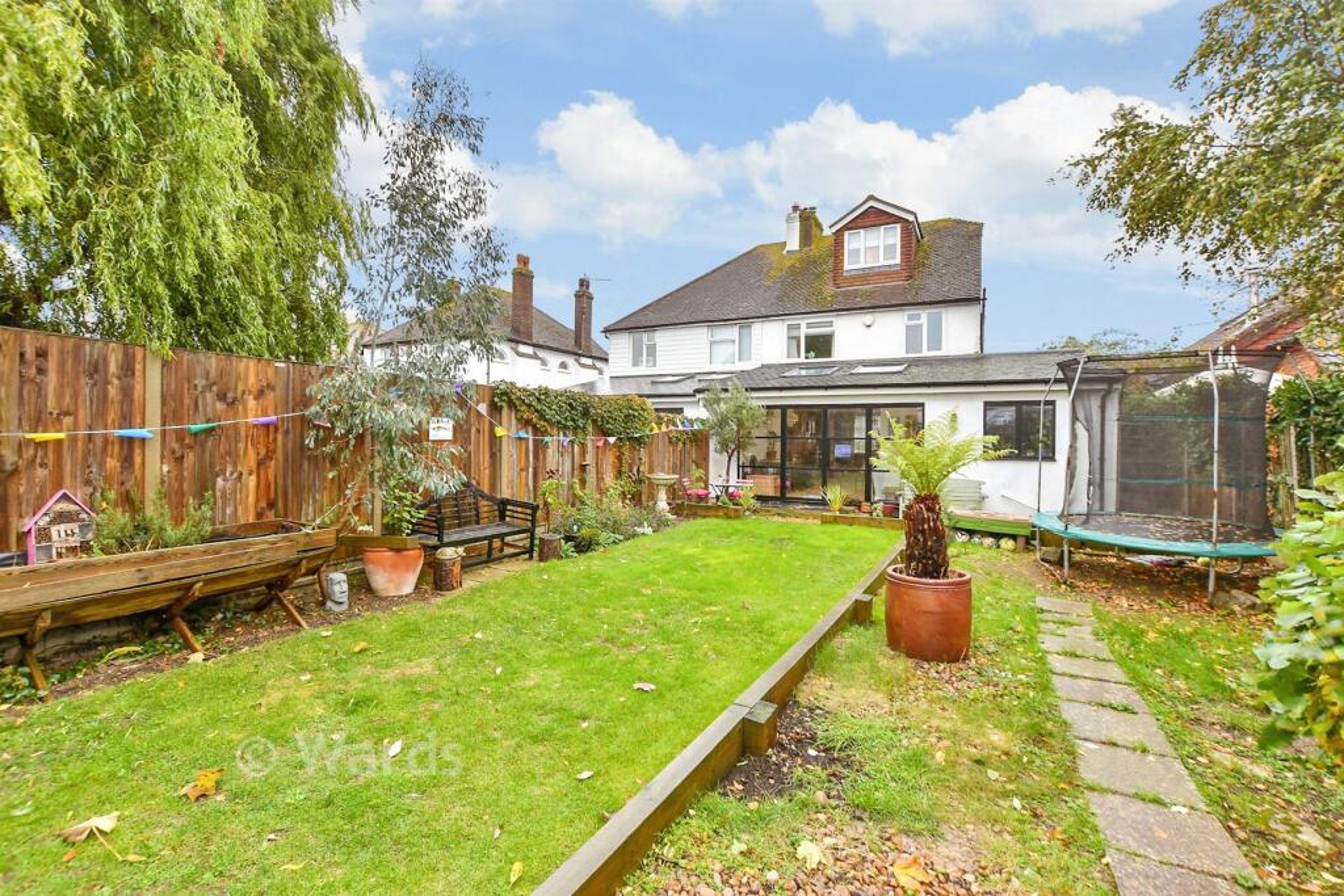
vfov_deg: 77.3
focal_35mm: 15
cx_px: 672
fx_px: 560
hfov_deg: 100.4
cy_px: 448
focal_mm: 10
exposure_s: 1/20
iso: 160
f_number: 6.3
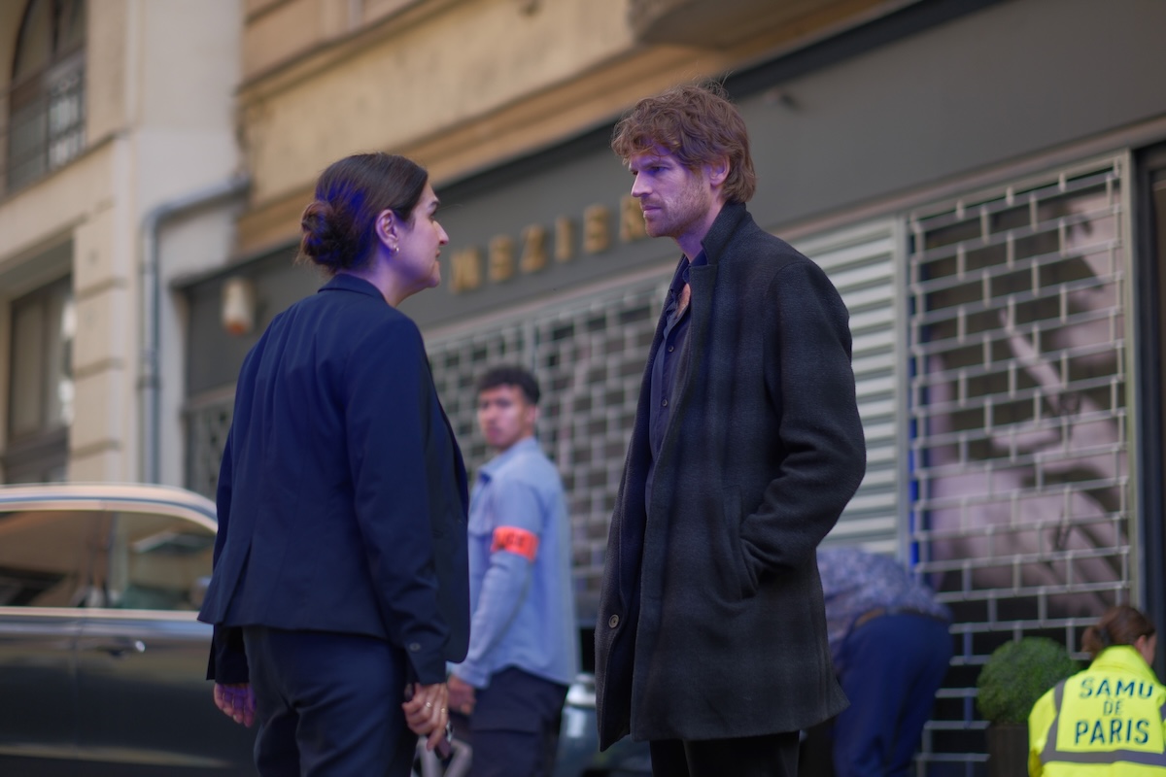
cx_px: 583
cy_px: 388
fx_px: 2720
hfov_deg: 24.2
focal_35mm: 84
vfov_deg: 16.3
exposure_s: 1/1600
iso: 160
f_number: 1.2
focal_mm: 56
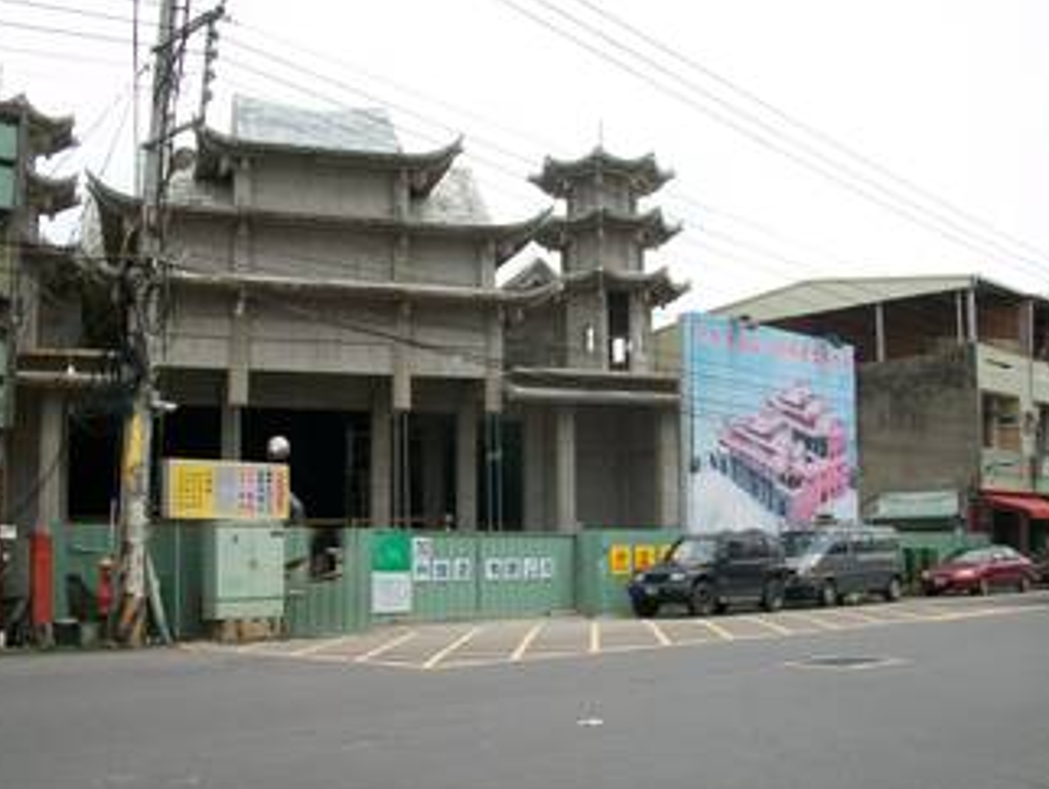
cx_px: 511
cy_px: 437
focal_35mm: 38
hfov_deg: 48.9
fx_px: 1152
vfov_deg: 37.7
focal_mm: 5.7
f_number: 5.5
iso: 80
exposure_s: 1/250
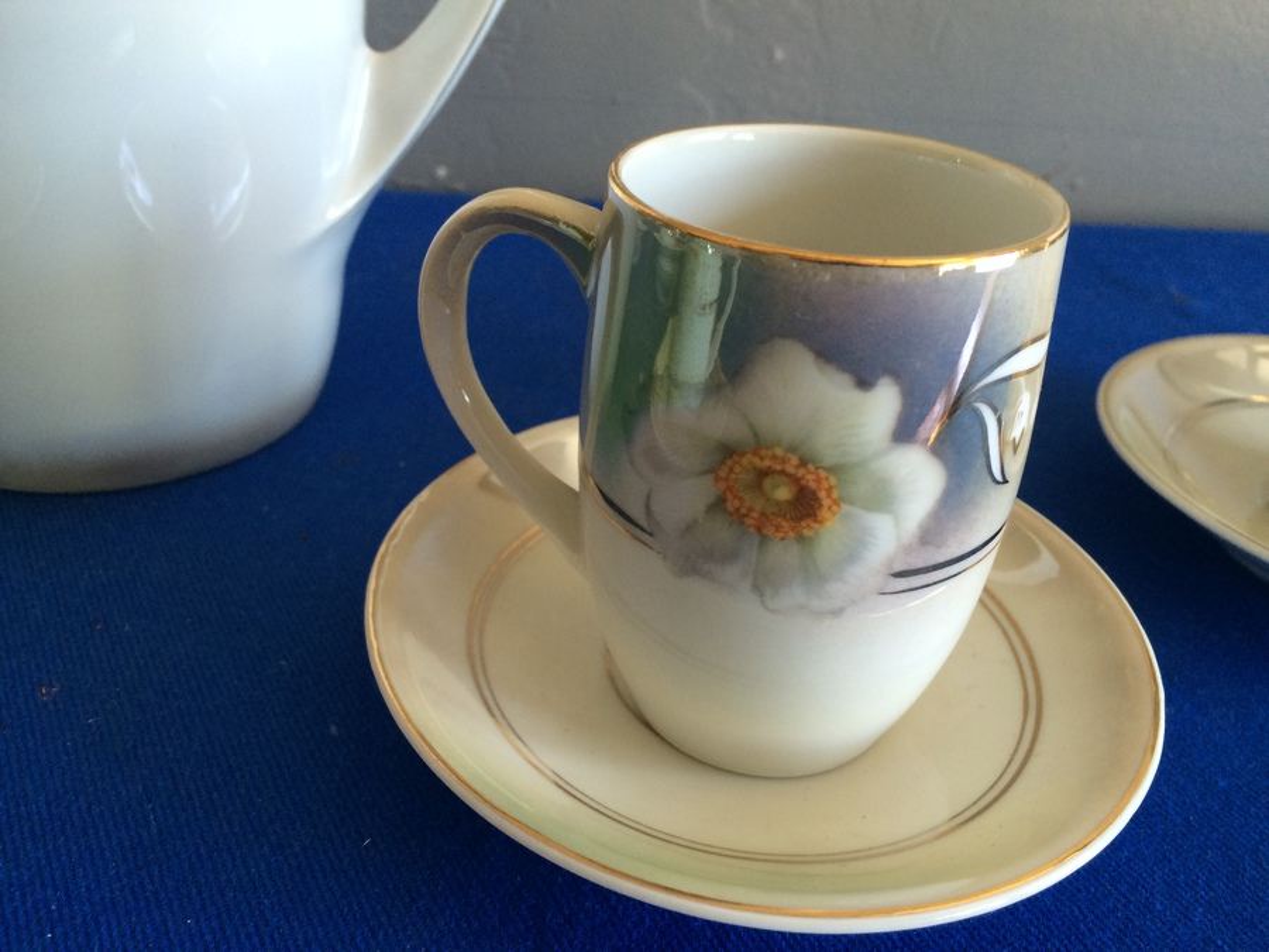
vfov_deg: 48.2
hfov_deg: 61.7
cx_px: 634
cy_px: 476
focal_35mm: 29
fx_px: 1063
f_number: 2.2
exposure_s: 1/30
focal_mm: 4.15
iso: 50
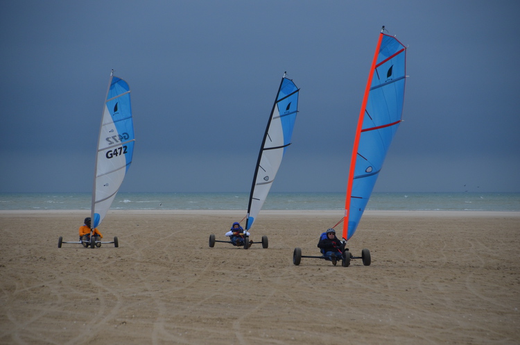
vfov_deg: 6.5
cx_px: 260
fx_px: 3028
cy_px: 172
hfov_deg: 9.8
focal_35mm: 210
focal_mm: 140
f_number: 6
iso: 450
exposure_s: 1/1000
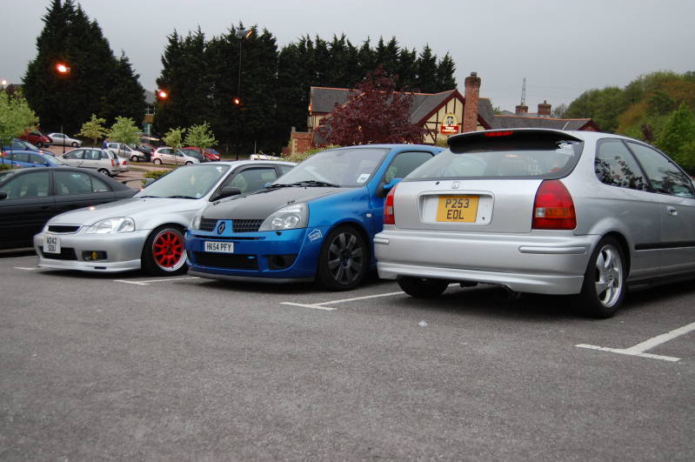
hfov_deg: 49.6
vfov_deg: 34.1
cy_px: 231
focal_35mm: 39
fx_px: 752
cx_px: 348
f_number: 4
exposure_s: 1/60
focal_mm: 26
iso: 400
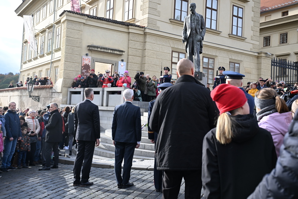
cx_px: 149
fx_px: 306
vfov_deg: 35.9
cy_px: 100
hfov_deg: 51.9
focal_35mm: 37
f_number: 5
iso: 1000
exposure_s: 1/2000
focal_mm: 37
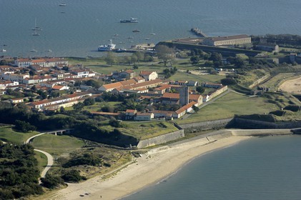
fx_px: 1278
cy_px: 100
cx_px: 150
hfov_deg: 13.4
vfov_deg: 9.0
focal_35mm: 153
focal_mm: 102
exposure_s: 1/500
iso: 100
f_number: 5
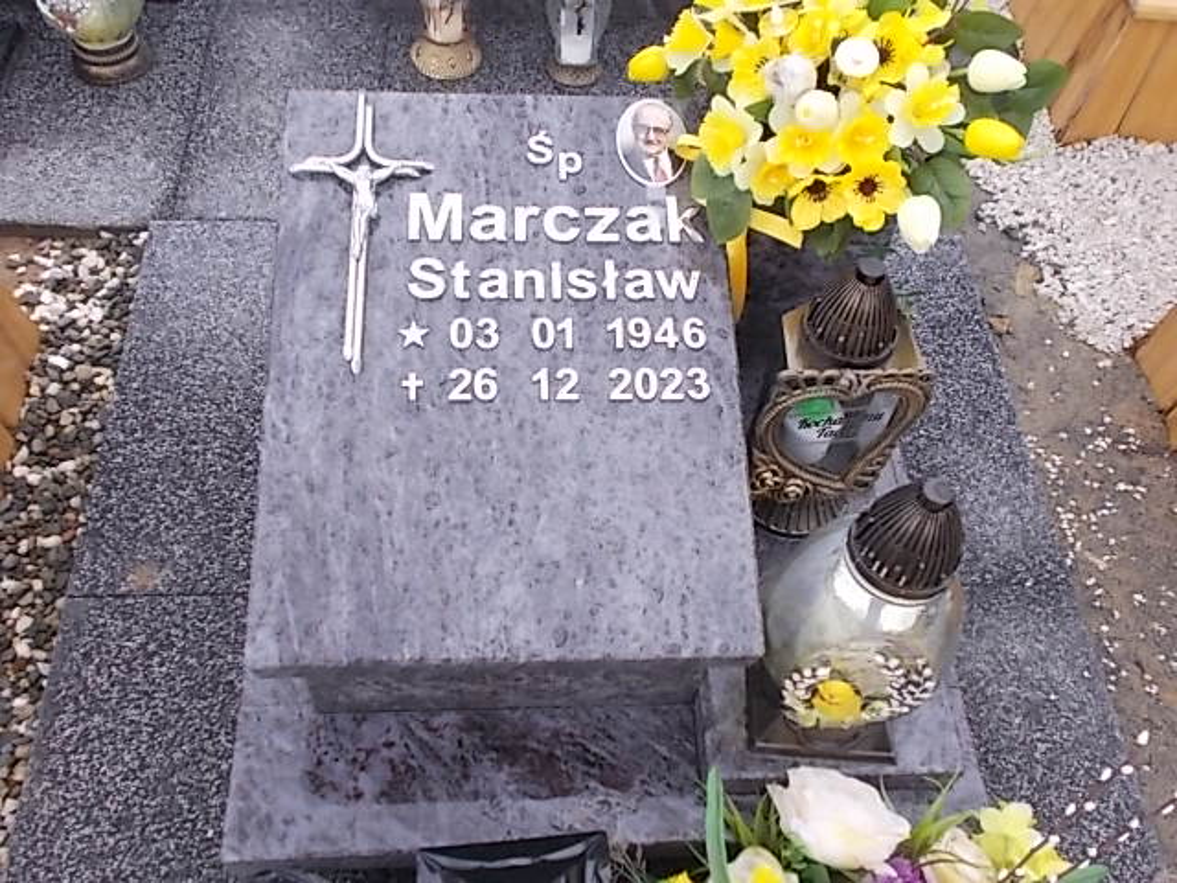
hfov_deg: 54.0
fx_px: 1156
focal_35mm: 34
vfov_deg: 41.8
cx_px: 588
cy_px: 442
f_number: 3.6
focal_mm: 6
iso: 80
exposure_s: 1/160
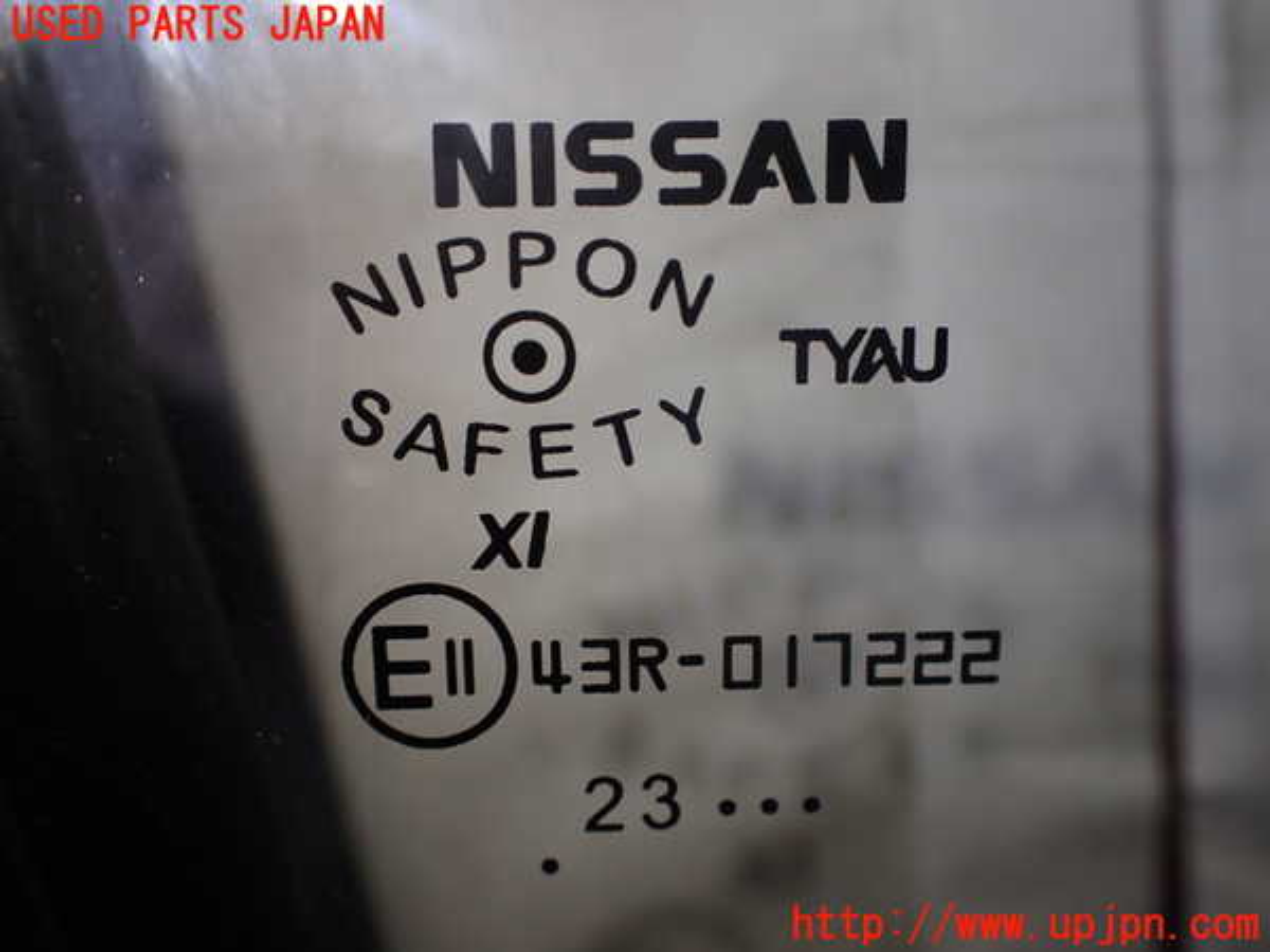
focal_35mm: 30
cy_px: 476
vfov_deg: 46.8
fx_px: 1101
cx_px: 635
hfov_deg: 60.0
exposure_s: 1/125
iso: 100
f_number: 2.3
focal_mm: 5.4
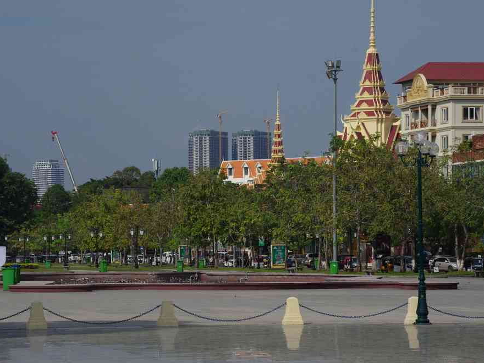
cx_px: 238
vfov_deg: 10.3
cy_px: 183
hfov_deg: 13.7
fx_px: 2013
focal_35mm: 144
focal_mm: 87.5
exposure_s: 1/200
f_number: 11
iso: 200
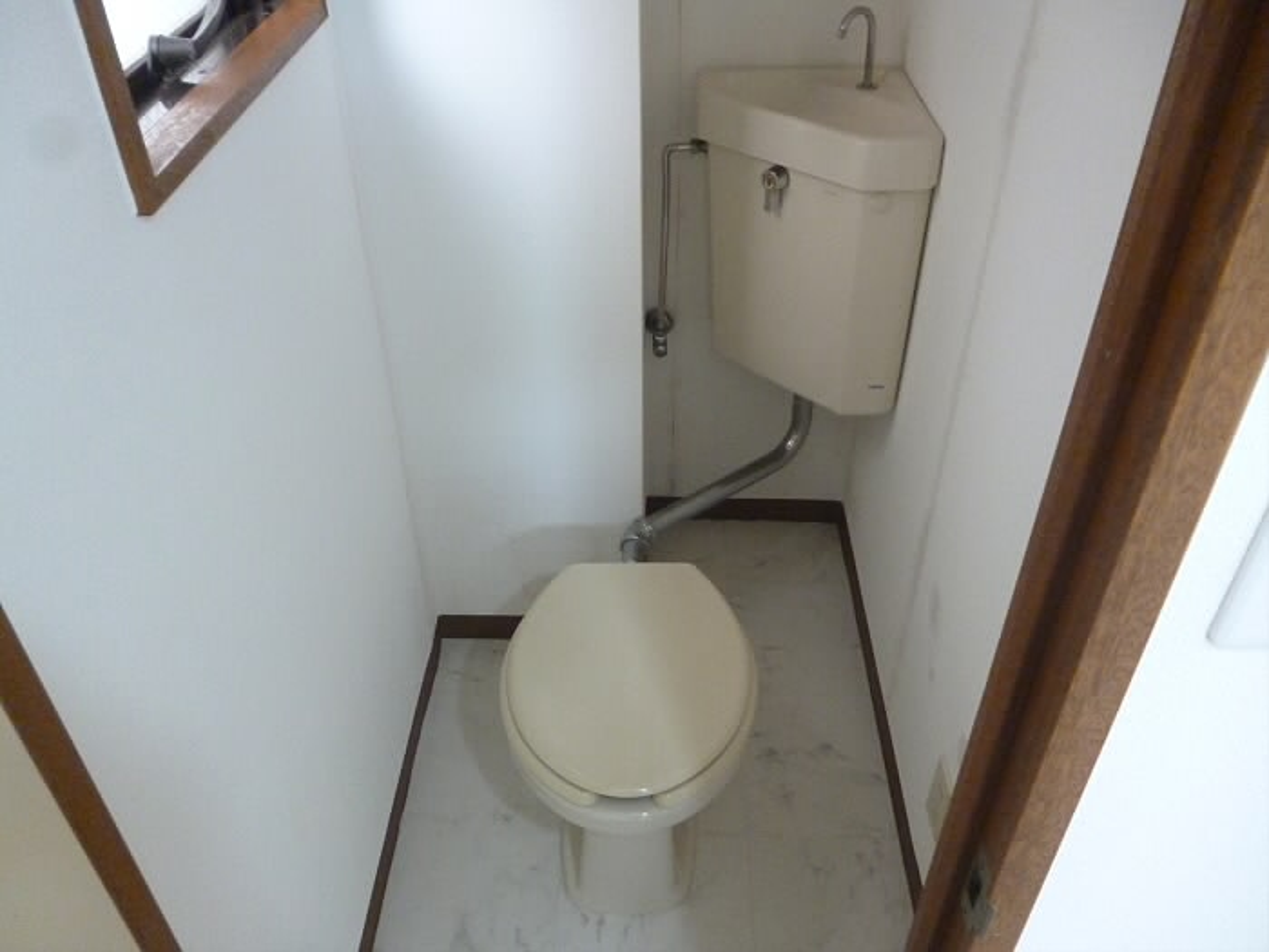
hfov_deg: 63.4
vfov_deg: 49.7
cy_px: 476
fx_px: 1026
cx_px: 634
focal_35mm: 28
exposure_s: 1/25
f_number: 3.1
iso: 800
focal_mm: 5
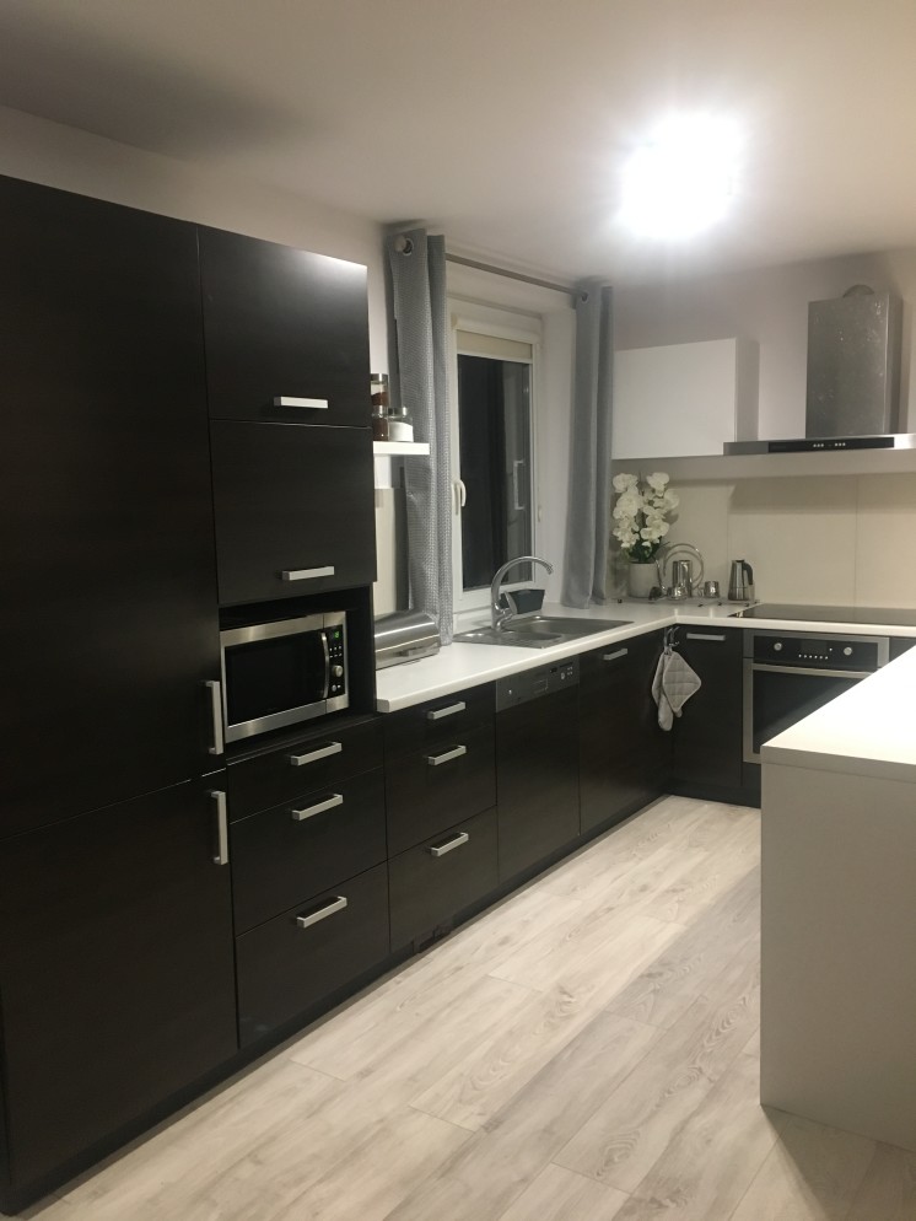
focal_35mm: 29
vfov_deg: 61.6
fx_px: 1023
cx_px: 458
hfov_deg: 48.2
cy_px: 610
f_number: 2.2
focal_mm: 4.15
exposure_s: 1/20
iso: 200
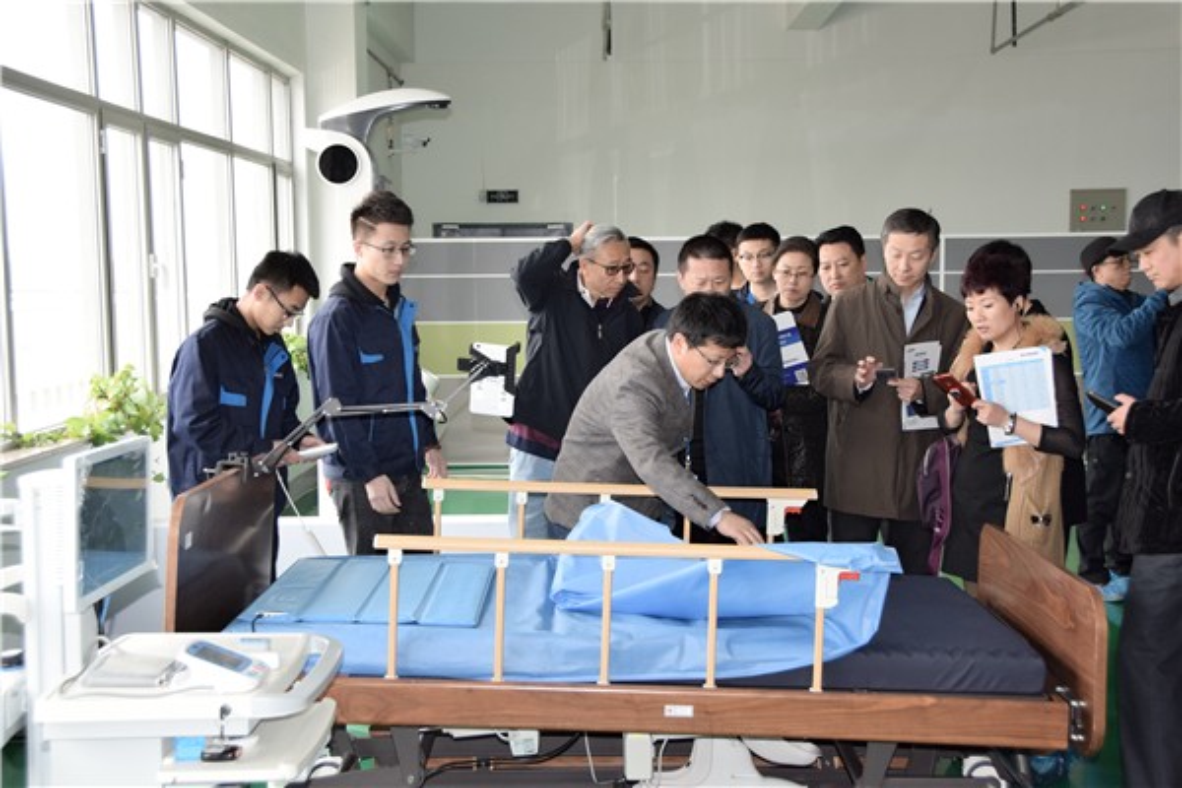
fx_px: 1576
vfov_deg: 28.1
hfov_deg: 41.1
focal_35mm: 48
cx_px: 591
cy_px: 394
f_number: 5.6
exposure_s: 1/125
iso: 560
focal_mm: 32
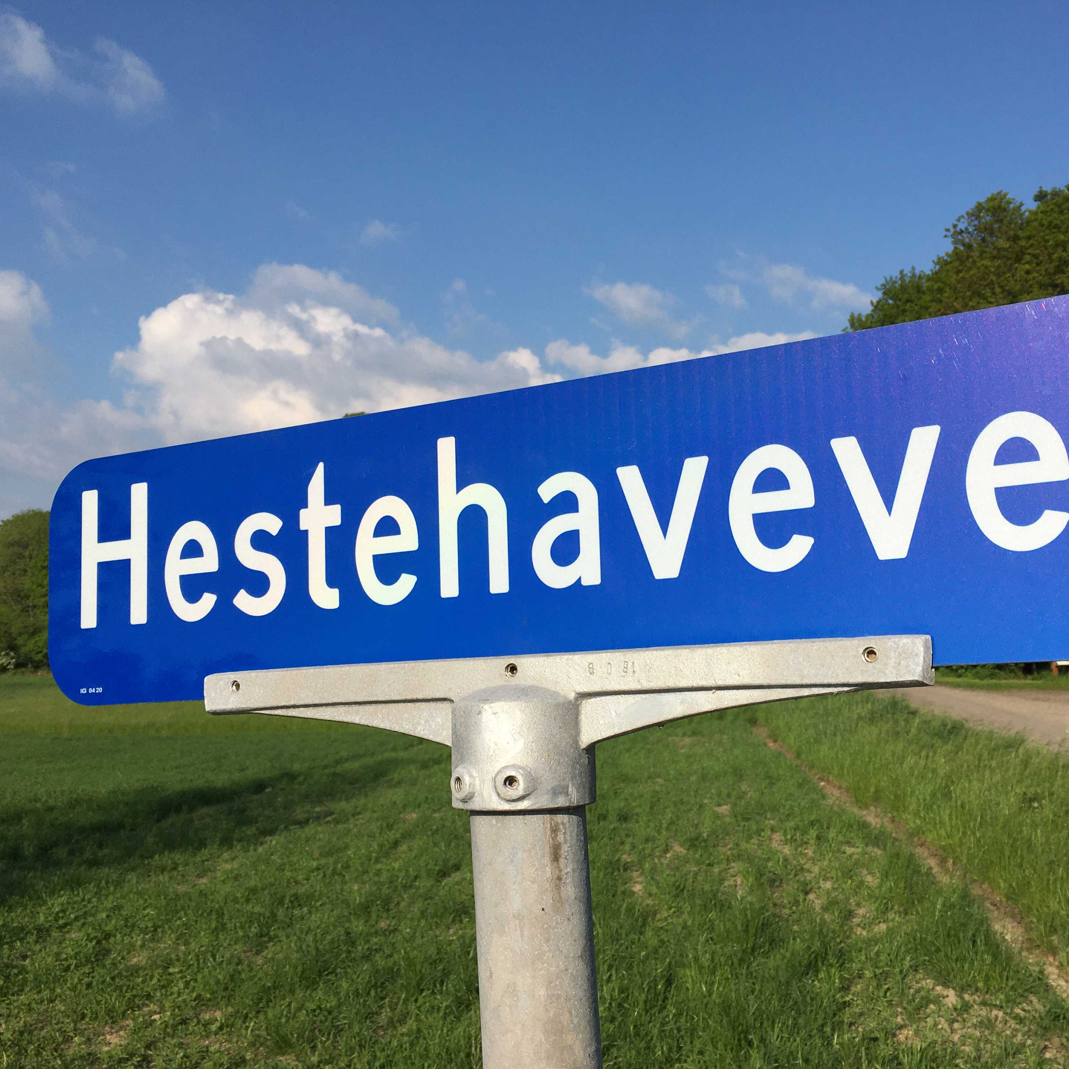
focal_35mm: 35
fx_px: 1223
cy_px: 544
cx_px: 593
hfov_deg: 47.1
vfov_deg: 47.2
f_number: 2.2
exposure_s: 1/2653
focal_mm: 4.15
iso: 25
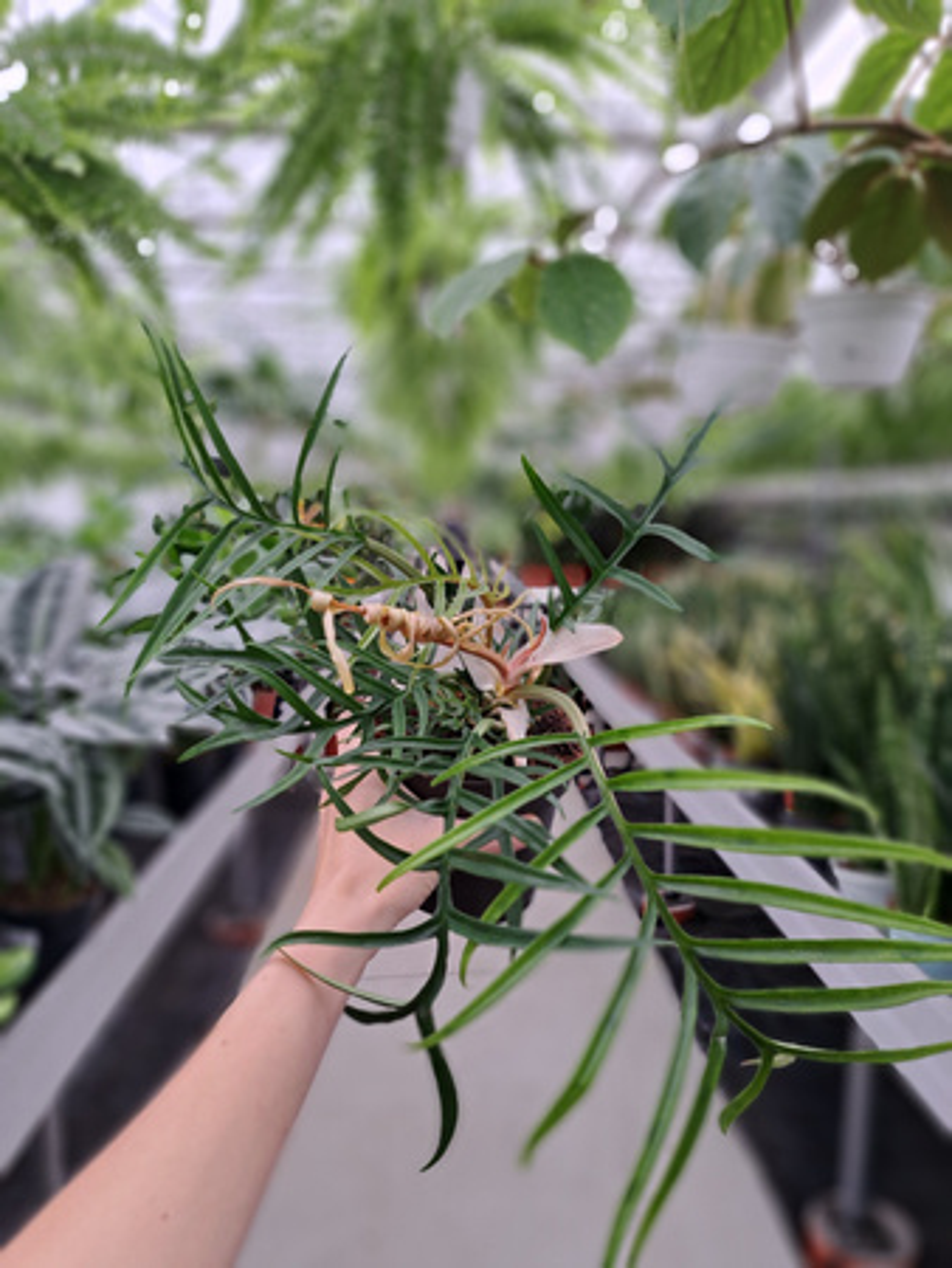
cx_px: 476
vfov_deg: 71.6
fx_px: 879
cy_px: 634
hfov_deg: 56.9
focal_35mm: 24
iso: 50
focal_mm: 5.23
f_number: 1.8
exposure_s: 1/100
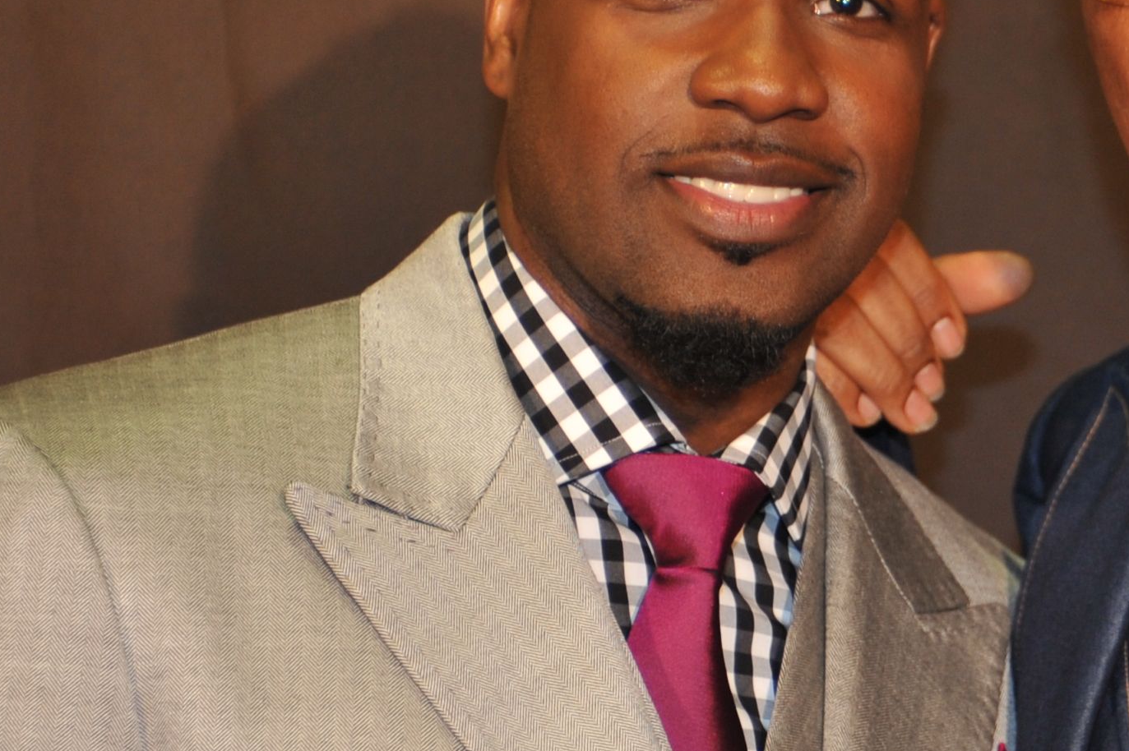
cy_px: 395
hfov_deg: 9.4
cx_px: 1244
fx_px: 6802
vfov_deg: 6.3
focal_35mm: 217
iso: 560
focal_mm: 70
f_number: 2.8
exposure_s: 1/60
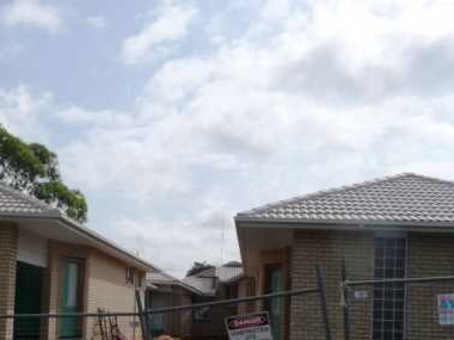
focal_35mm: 59
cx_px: 154
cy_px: 282
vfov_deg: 24.3
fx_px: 774
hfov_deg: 32.4
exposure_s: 1/400
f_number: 8
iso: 100
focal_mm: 4.7
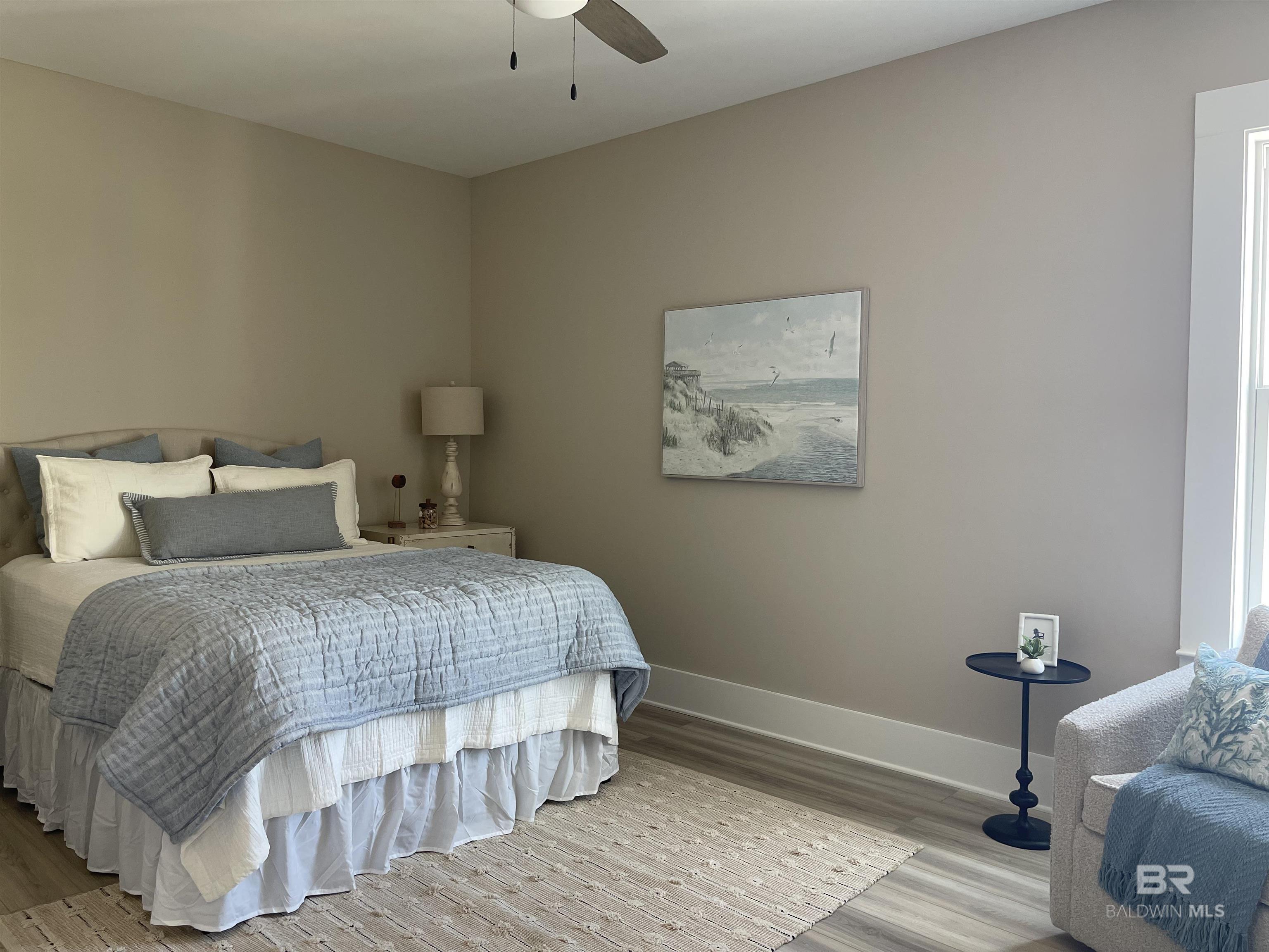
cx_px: 634
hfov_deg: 69.4
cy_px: 476
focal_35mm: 25
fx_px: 916
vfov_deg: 54.9
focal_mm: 5.1
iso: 125
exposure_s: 1/103
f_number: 1.6
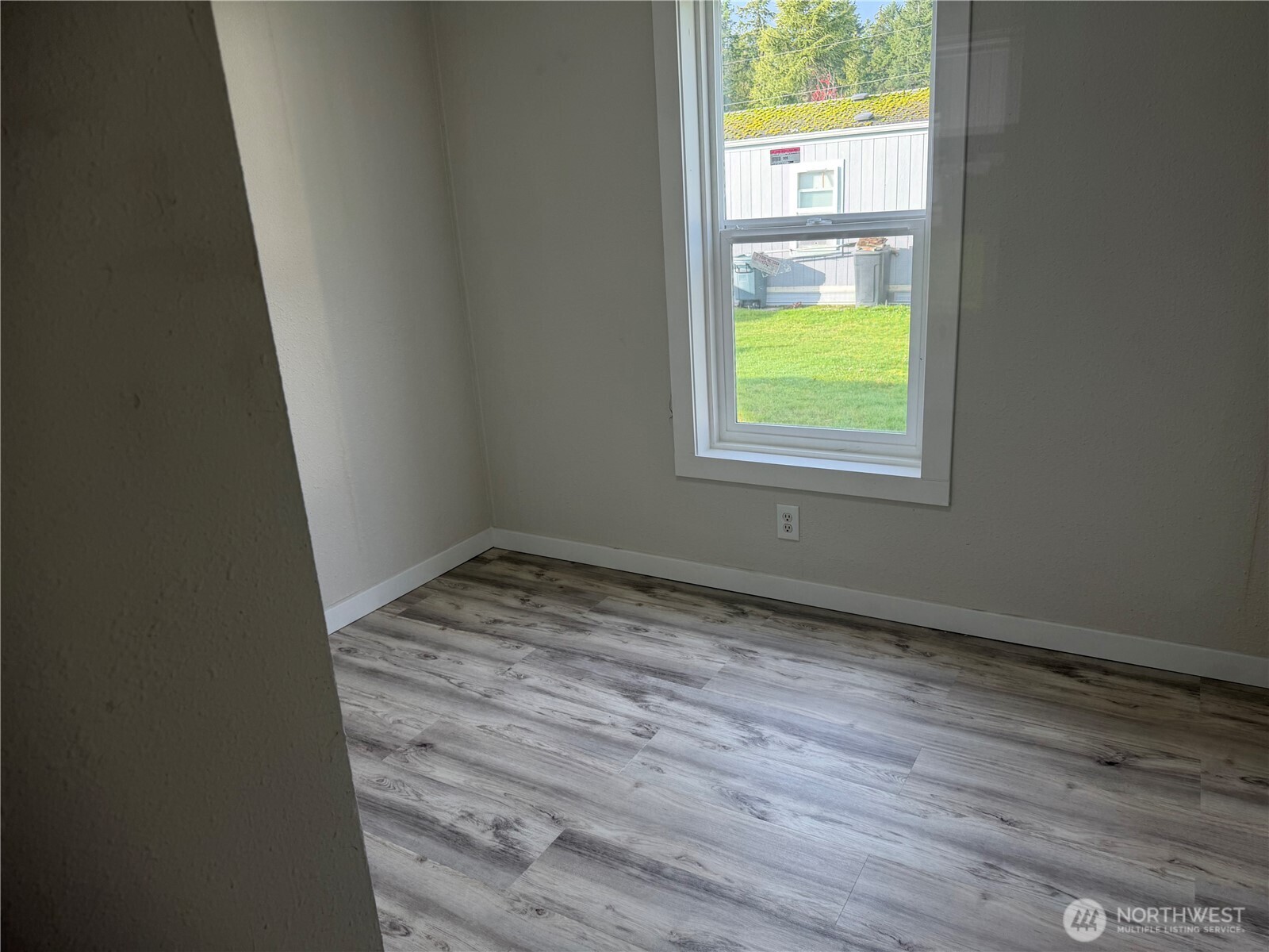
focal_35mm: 24
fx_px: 880
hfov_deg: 71.6
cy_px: 476
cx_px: 634
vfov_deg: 56.8
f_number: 1.78
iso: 80
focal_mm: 6.76
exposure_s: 1/120
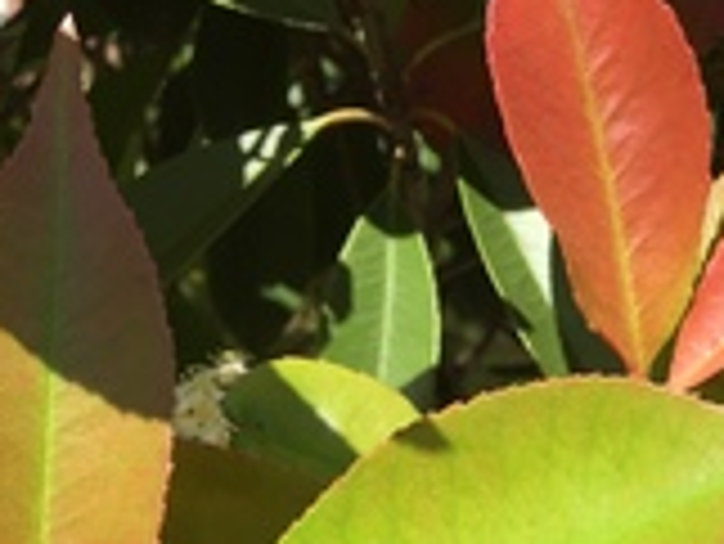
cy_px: 575
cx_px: 872
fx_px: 1507
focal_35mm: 72
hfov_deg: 24.4
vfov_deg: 19.7
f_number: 2.2
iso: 32
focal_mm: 4.15
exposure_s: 1/920
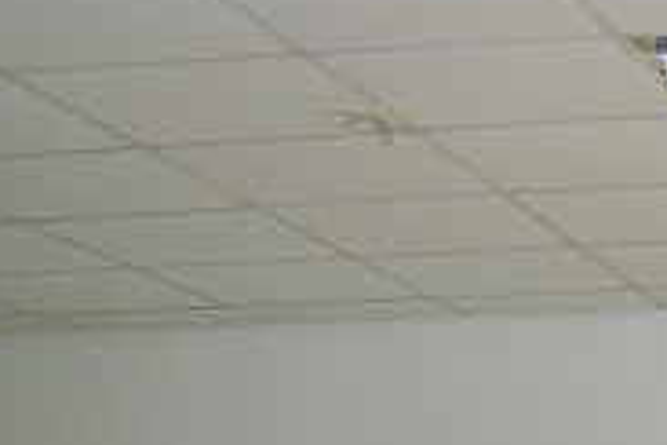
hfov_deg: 14.0
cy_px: 835
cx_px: 1130
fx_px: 2464
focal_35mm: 133
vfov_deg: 9.7
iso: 1600
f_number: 5.6
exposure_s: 1/60
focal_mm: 18
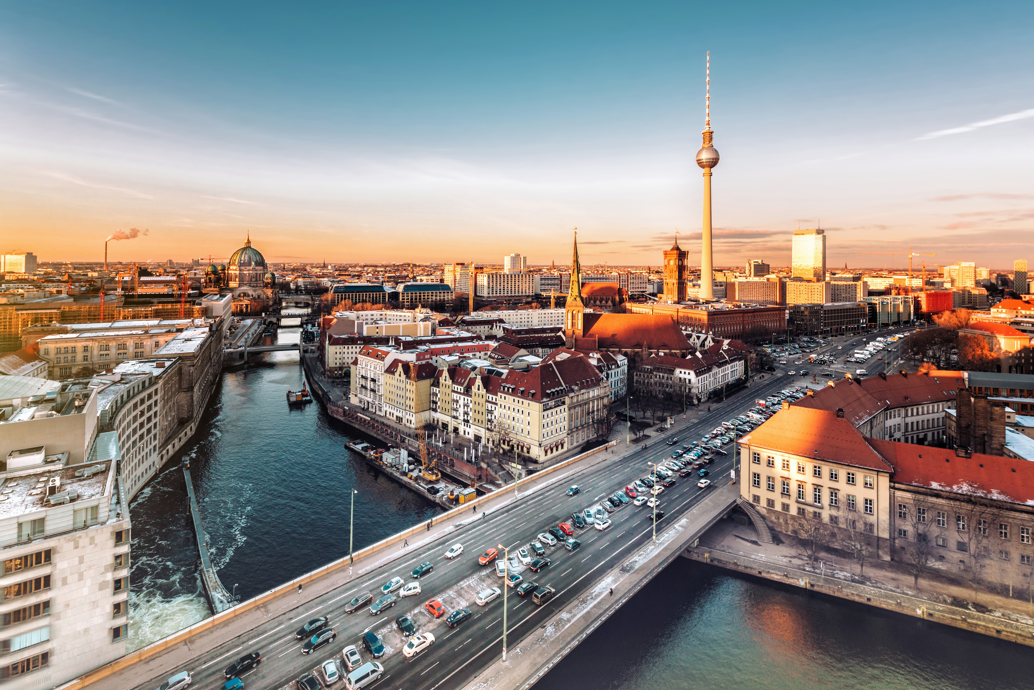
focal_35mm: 15
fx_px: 431
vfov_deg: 77.4
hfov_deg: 100.4
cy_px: 345
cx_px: 517
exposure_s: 1/160
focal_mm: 15
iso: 500
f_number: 8
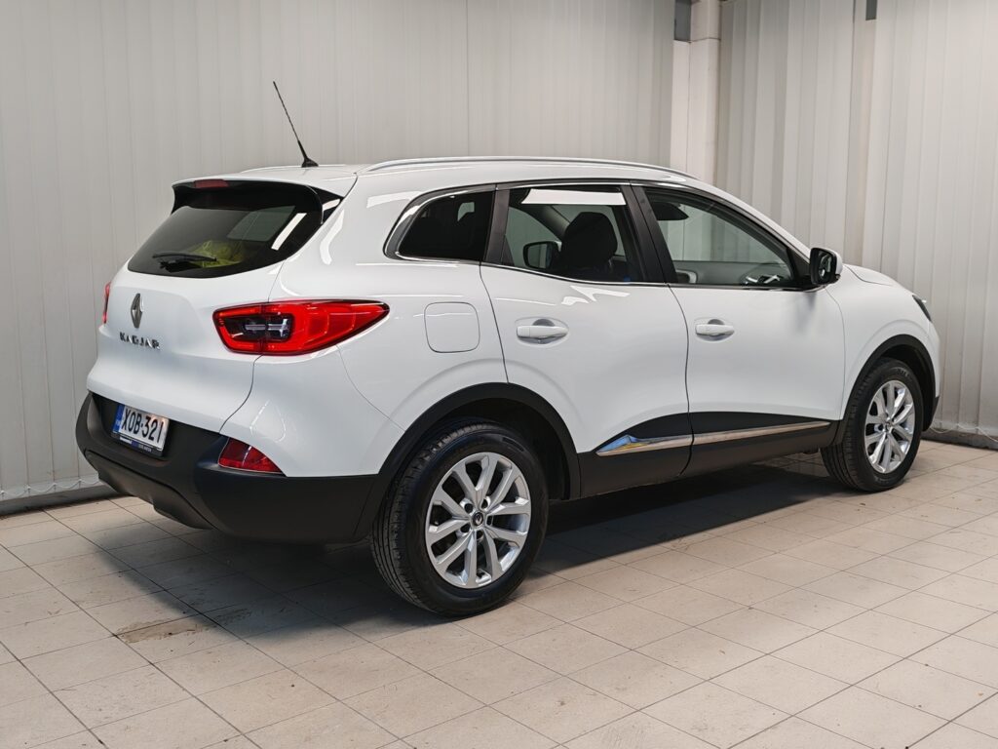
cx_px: 499
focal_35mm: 37
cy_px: 374
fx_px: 1067
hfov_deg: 50.1
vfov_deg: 38.7
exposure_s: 1/50
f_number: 1.6
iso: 50
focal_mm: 5.4
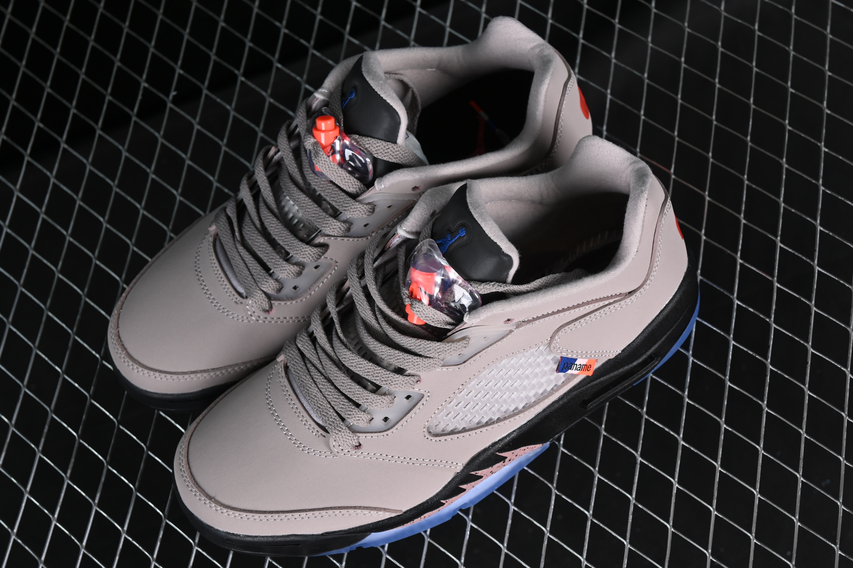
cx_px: 426
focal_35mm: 75
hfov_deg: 27.0
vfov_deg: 18.2
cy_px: 284
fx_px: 1777
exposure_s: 1/50
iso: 160
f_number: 6.3
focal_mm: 50
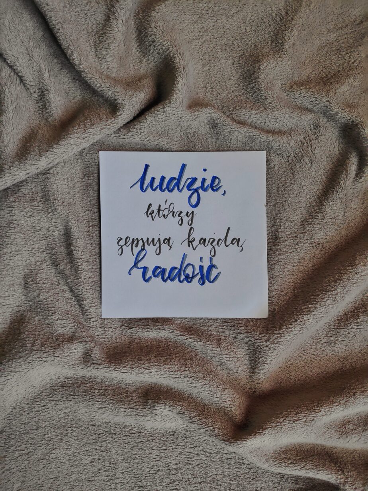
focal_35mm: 20
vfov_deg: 81.7
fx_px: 283
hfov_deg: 66.0
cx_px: 184
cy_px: 246
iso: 664
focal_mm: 3.94
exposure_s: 1/100
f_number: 1.9
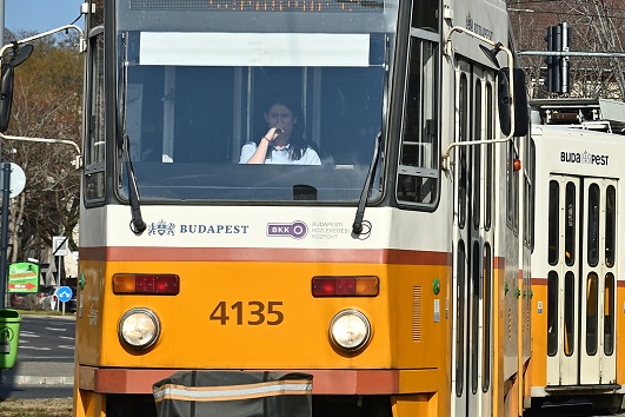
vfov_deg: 8.2
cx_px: 705
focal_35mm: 166
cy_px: 36
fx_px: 2882
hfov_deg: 12.2
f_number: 7.1
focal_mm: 42
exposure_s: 1/800
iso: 100
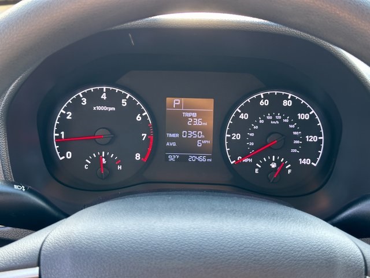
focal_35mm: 48
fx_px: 513
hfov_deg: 39.7
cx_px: 185
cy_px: 139
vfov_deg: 30.3
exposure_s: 1/65
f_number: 1.78
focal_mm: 6.86
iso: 80
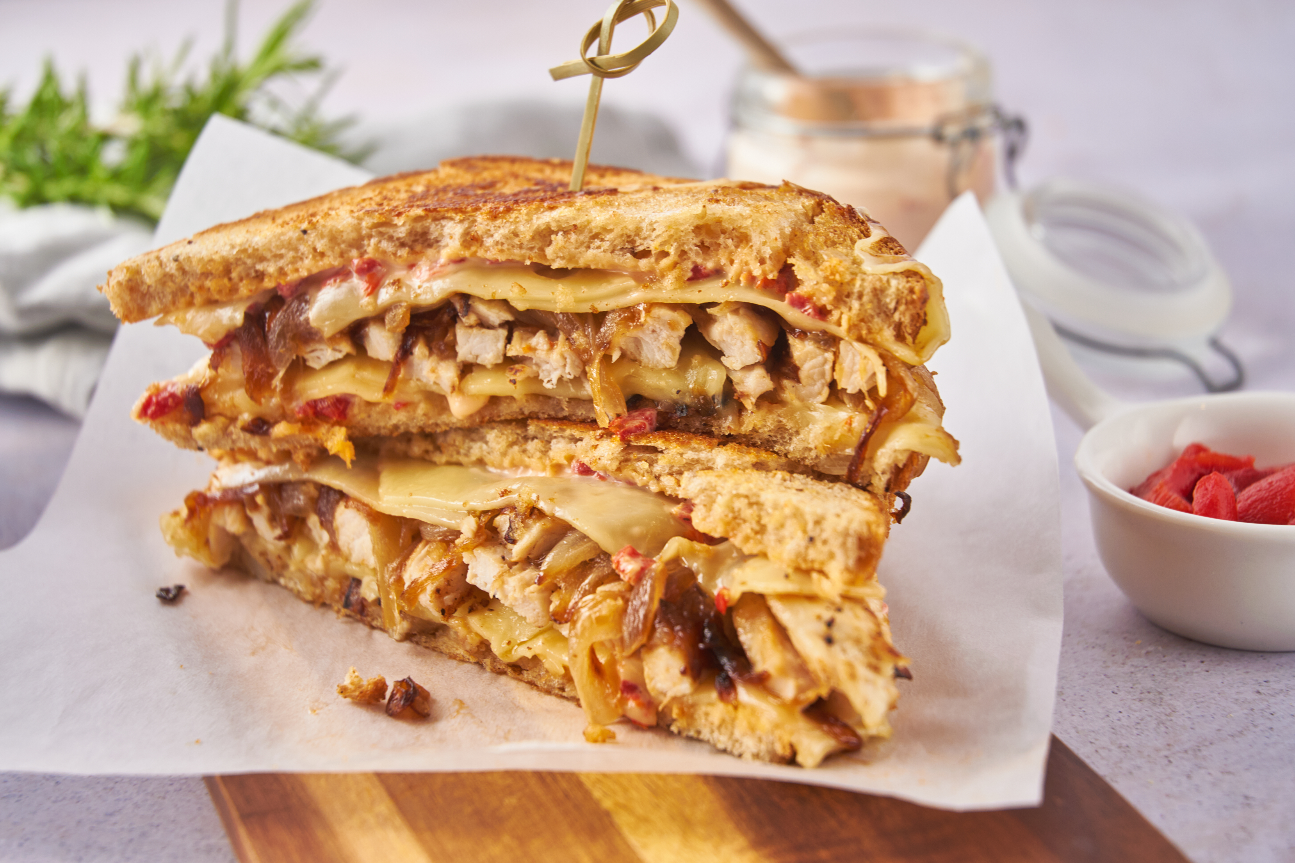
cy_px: 432
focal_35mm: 82
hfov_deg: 24.6
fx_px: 2967
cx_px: 648
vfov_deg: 16.6
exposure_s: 1/100
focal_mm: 55
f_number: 4.5
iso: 100
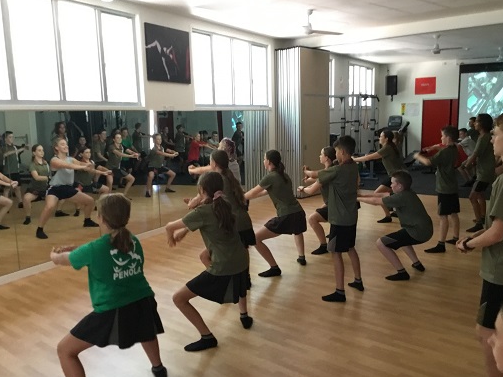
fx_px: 538
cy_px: 215
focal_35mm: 37
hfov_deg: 50.1
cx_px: 262
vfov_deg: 38.6
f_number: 2.4
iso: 200
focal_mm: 3.3
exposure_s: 1/20
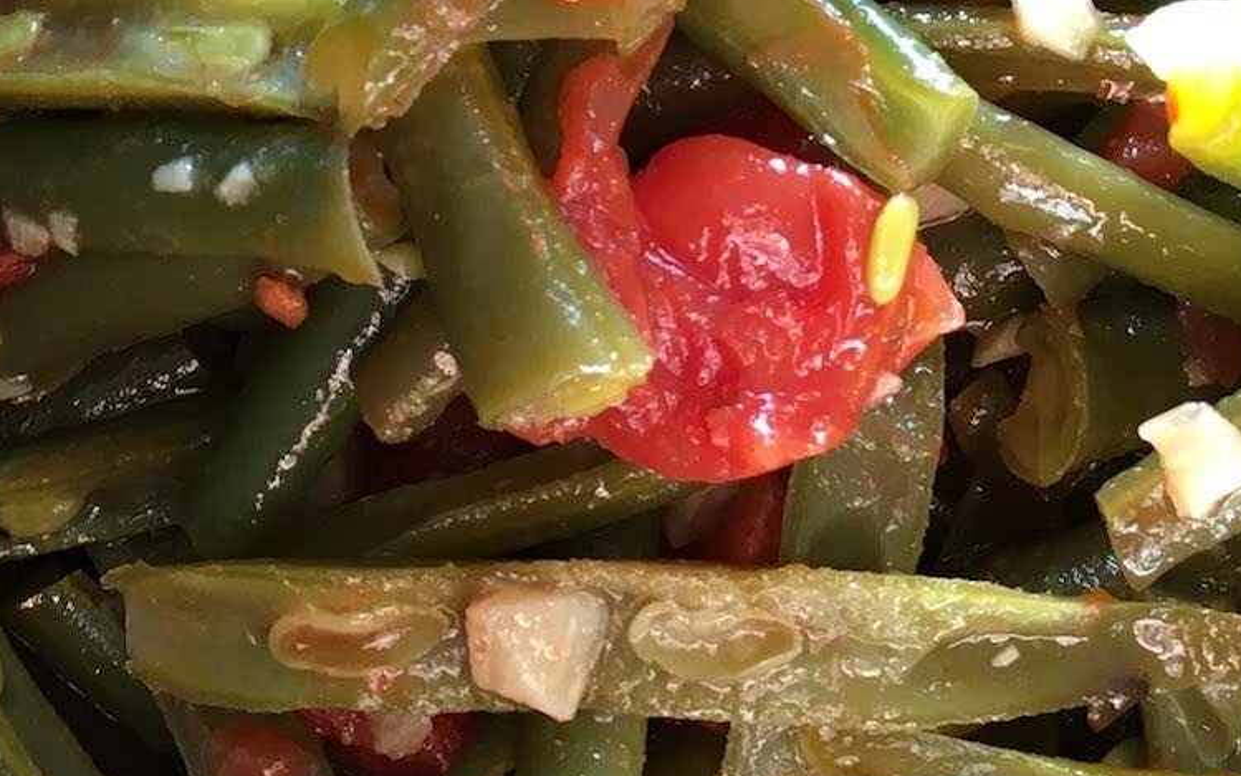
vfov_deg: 15.3
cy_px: -199
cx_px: 381
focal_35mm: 82
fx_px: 2774
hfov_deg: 25.0
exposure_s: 1/30
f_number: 2.2
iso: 50
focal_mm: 4.15
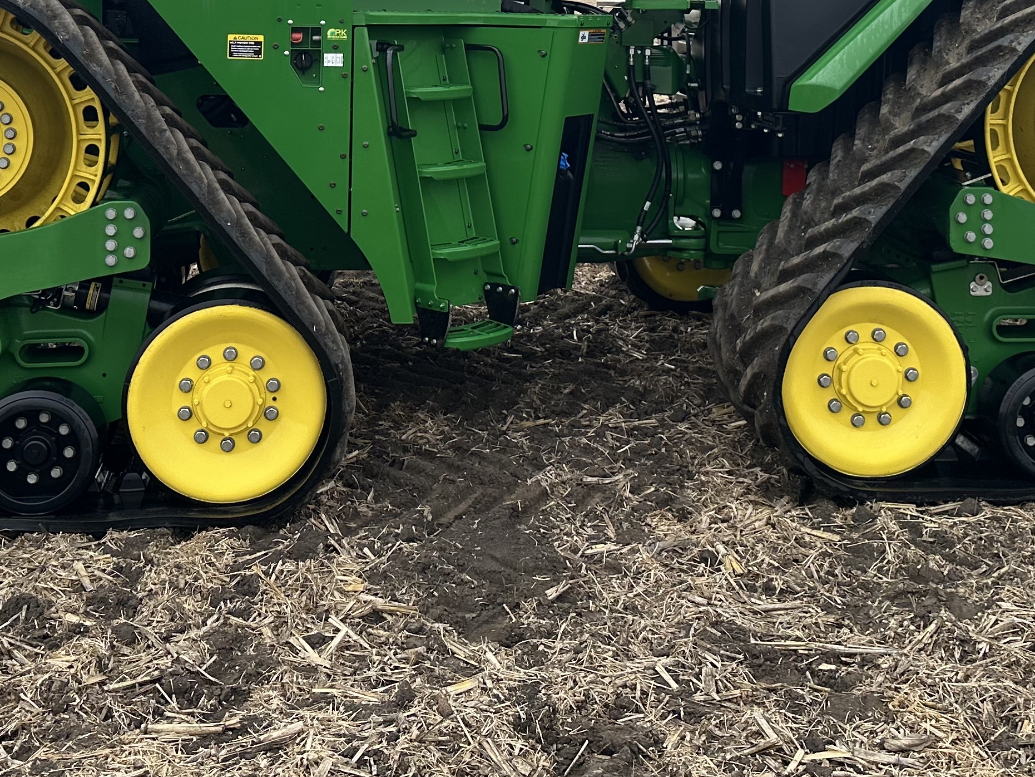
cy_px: 18
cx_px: 477
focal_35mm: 52
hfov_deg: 36.8
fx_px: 1555
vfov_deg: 26.7
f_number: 1.78
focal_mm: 6.86
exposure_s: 1/1812
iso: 80
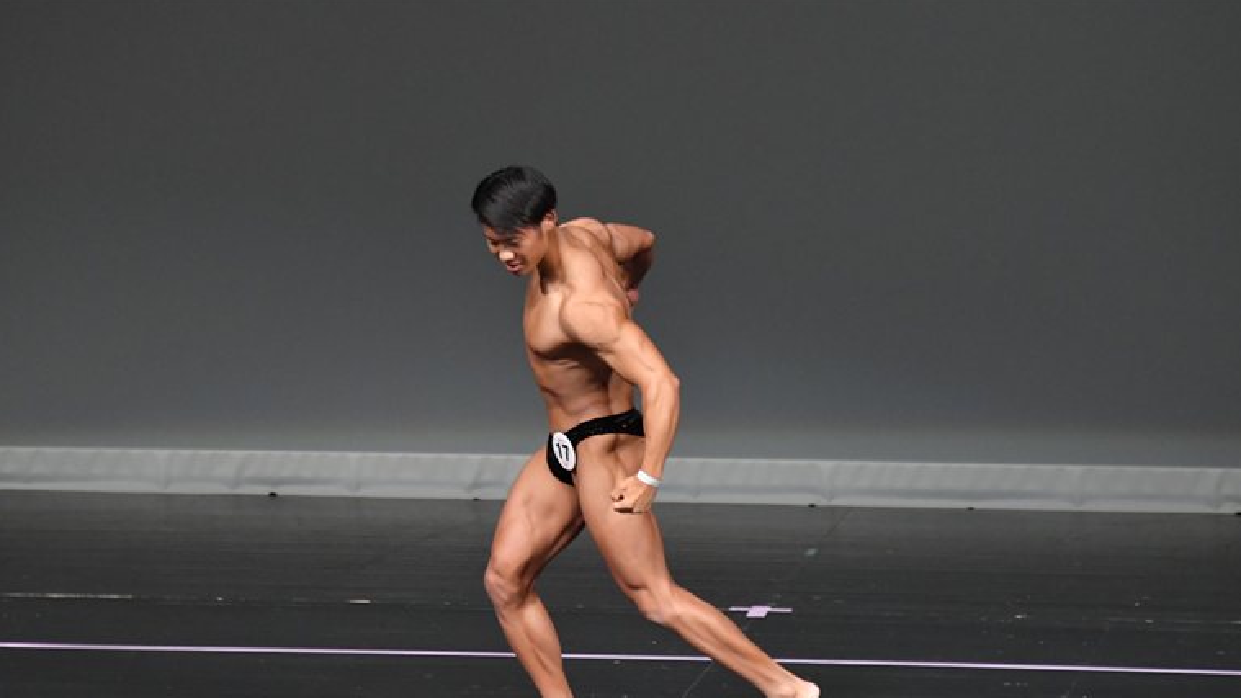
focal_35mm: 337
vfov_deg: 3.6
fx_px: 11090
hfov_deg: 6.4
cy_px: 414
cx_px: 617
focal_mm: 210
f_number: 5.6
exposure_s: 1/400
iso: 4000
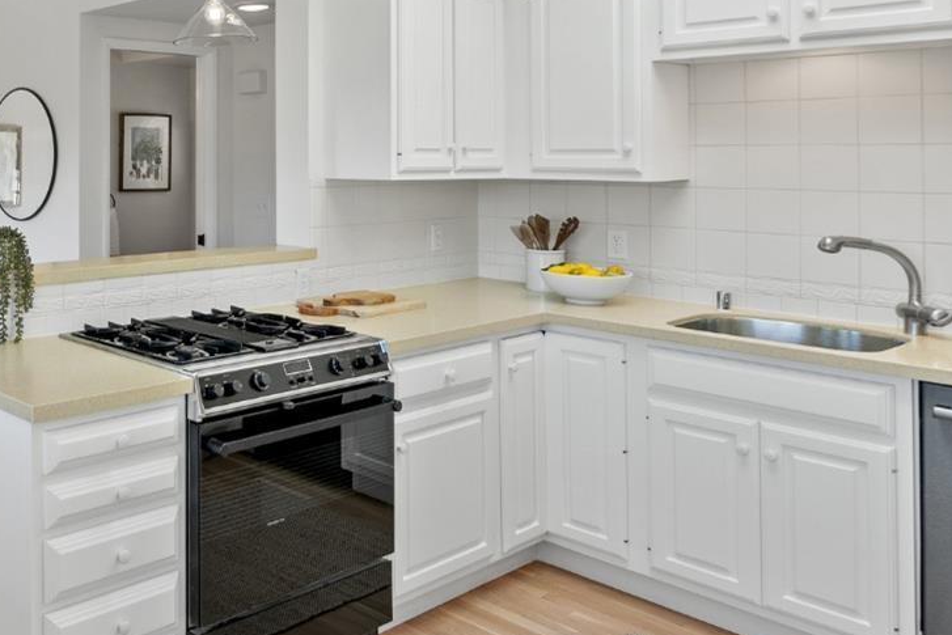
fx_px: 873
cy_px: 157
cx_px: 45
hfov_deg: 49.0
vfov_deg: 38.9
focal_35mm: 33
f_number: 7.1
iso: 400
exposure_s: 1/20
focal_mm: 16
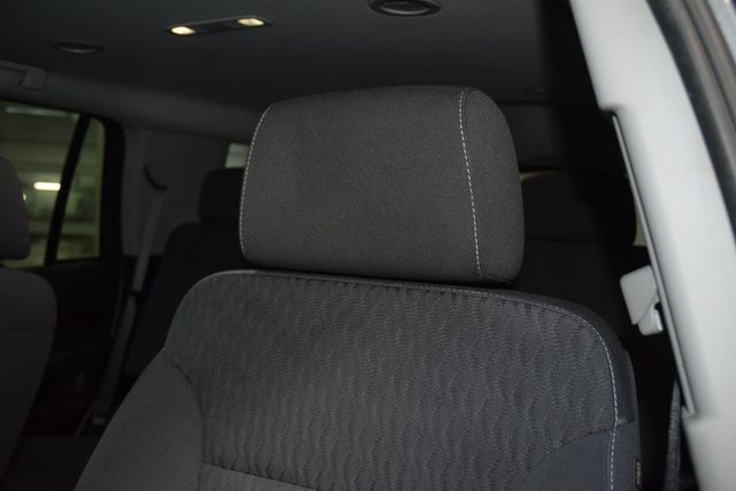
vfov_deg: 36.9
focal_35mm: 36
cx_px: 368
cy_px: 246
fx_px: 736
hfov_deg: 53.1
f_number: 3.8
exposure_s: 1/60
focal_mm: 24
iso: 1250
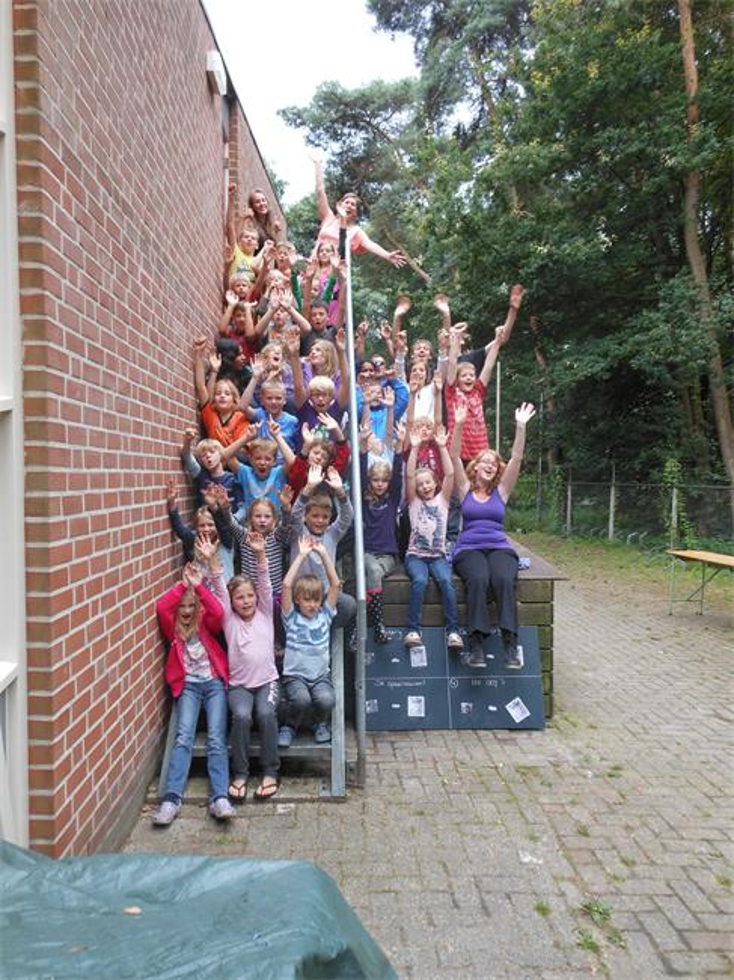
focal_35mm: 25
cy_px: 490
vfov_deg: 69.4
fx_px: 707
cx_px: 367
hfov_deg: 54.8
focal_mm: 4.5
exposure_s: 1/40
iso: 80
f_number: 3.2
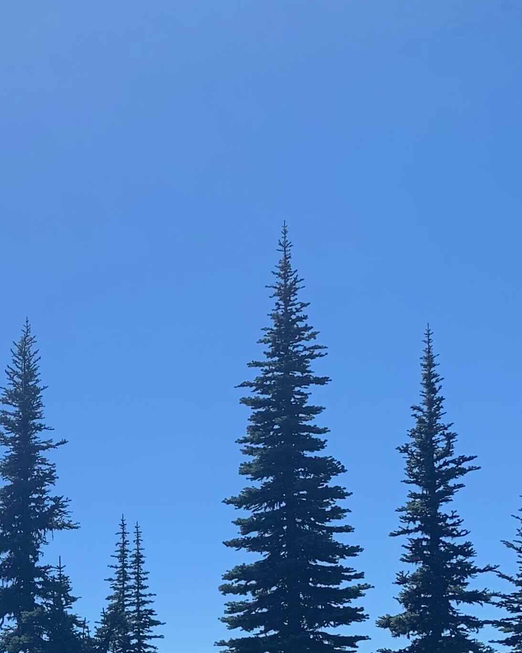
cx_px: -188
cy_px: 701
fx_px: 1449
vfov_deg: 23.9
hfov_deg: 18.7
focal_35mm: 75
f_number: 1.8
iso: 25
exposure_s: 1/2208
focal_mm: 4.25
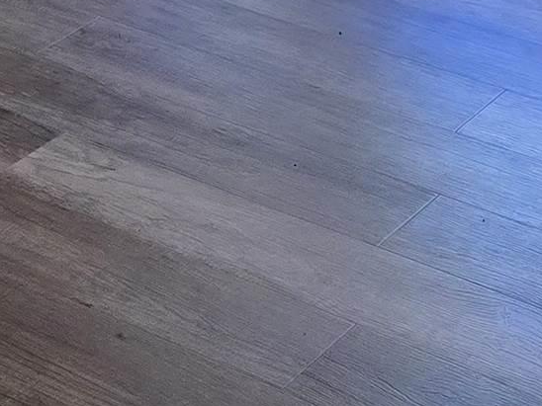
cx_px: 31
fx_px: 2020
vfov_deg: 9.5
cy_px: -727
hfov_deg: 15.1
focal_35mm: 129
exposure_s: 1/120
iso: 640
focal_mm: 6.3
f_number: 1.7
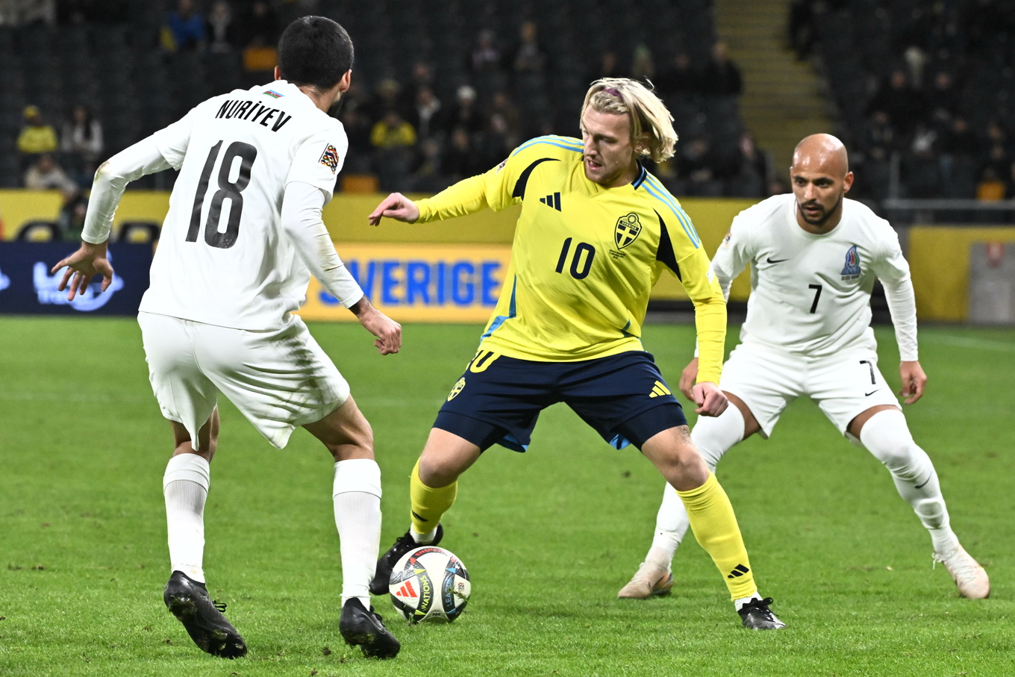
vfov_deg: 6.5
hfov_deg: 9.8
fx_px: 5921
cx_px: 508
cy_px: 338
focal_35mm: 210
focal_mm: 210
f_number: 6.3
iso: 2500
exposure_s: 1/1250
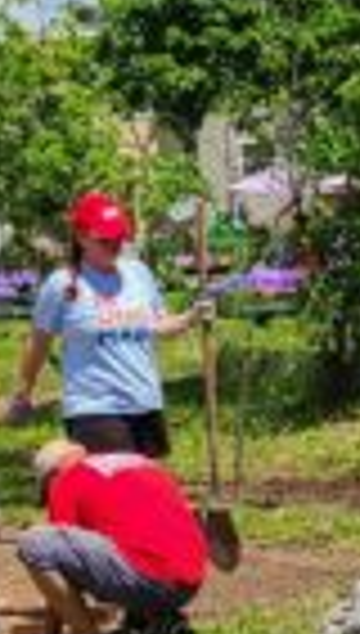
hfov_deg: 5.9
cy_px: 409
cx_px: 405
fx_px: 3456
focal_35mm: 205
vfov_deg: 10.5
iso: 40
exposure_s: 1/3143
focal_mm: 5.4
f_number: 1.8
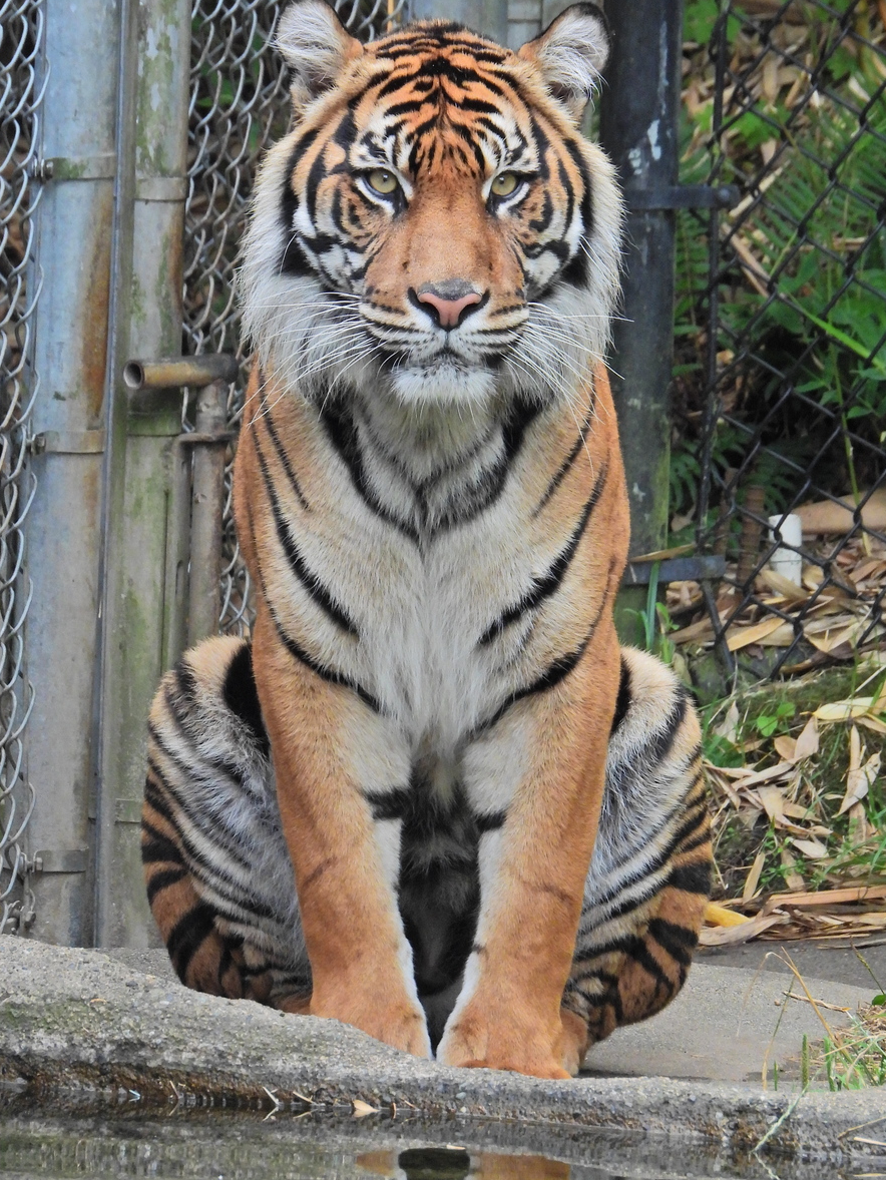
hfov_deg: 1.4
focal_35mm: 1032
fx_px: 35206
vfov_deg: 1.9
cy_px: 612
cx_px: 450
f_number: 5.6
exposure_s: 1/250
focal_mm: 170
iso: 500
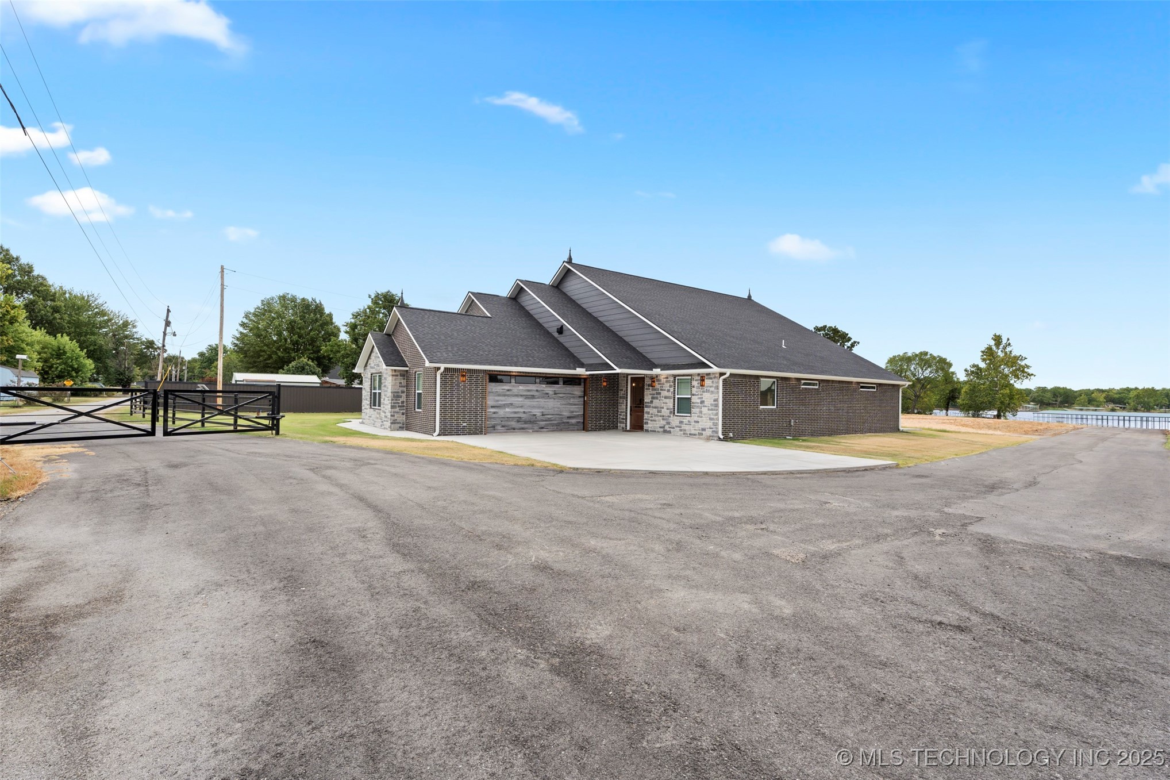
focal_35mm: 16
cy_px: 390
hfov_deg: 96.7
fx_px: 520
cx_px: 585
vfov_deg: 73.7
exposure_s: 1/100
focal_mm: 16
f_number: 9
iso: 250
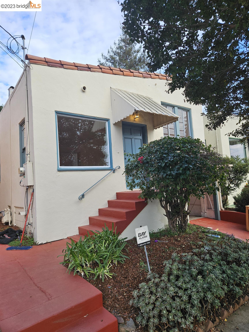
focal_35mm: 23
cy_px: 166
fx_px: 221
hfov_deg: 58.9
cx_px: 124
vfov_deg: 73.9
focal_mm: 5.4
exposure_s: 1/556
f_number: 1.8
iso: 32
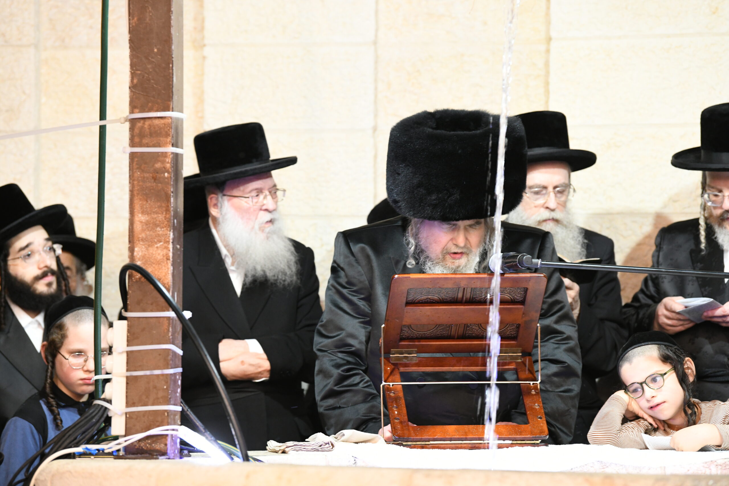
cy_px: 243
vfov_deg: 8.3
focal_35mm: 165
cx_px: 364
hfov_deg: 12.5
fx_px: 3341
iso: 3200
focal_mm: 165
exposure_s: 1/100
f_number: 4
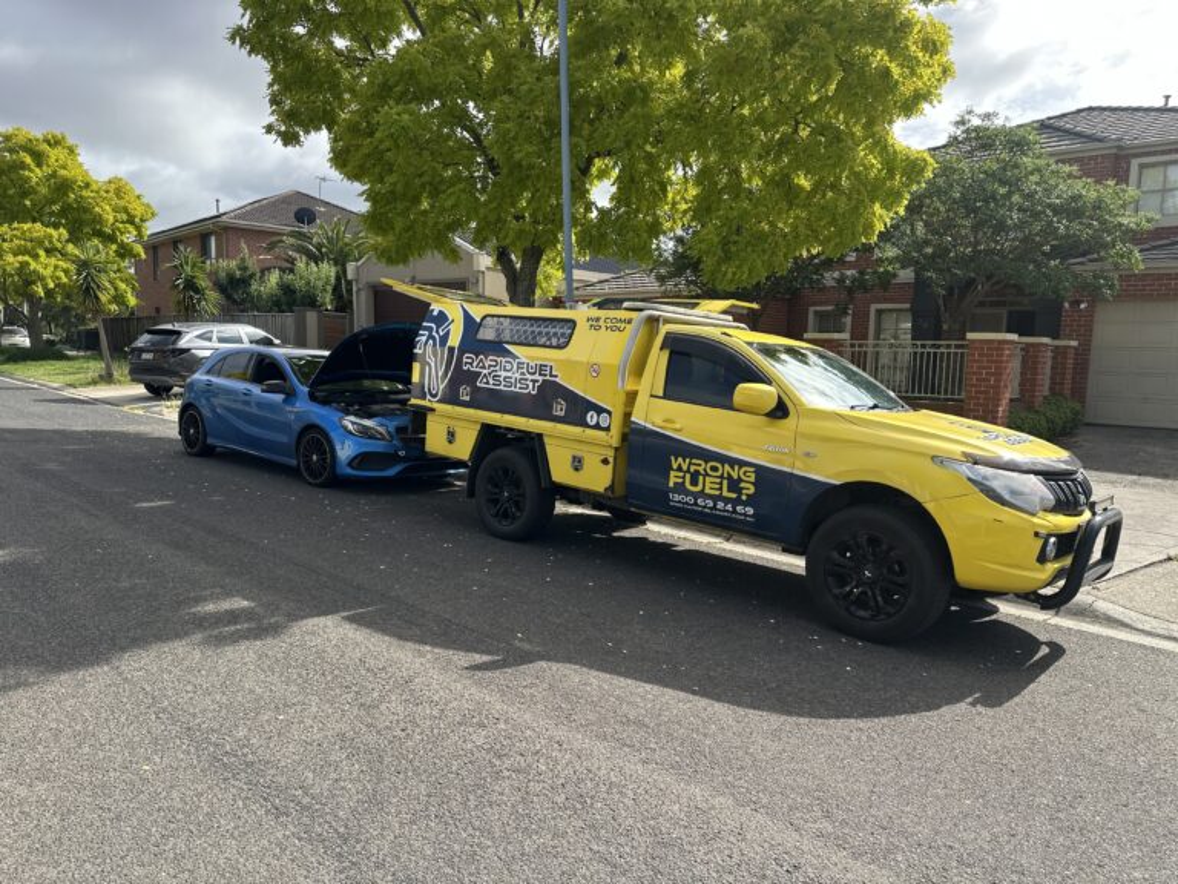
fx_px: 817
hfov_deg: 71.6
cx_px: 589
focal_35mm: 24
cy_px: 442
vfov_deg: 56.8
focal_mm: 6.86
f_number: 1.78
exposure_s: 1/2070
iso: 80
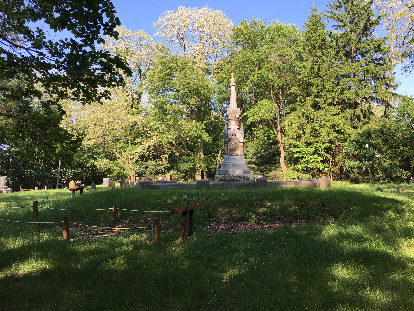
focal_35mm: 29
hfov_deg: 61.7
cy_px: 156
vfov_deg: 48.2
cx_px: 207
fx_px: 347
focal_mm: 4.15
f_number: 2.2
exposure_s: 1/447
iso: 25
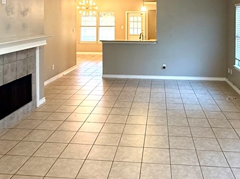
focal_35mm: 35
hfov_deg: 52.4
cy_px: 24
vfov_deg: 38.4
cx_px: 142
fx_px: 243
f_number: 2.2
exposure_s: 1/60
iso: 250
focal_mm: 2.22
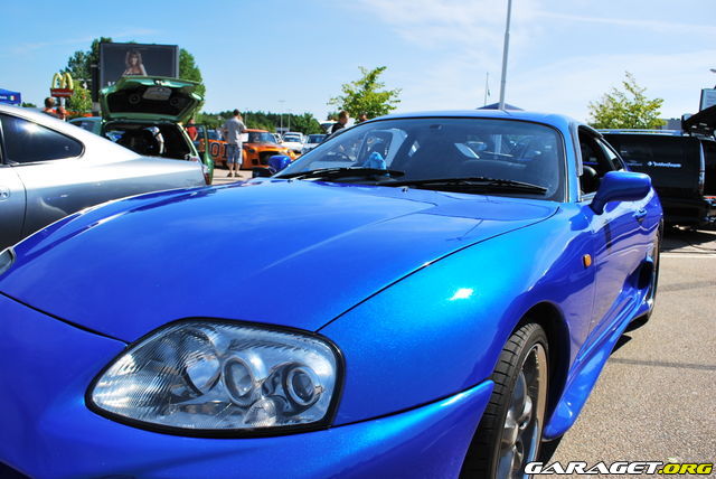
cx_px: 358
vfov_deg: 48.0
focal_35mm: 27
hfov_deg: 67.3
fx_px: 537
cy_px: 240
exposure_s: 1/320
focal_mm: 18
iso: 100
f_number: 9
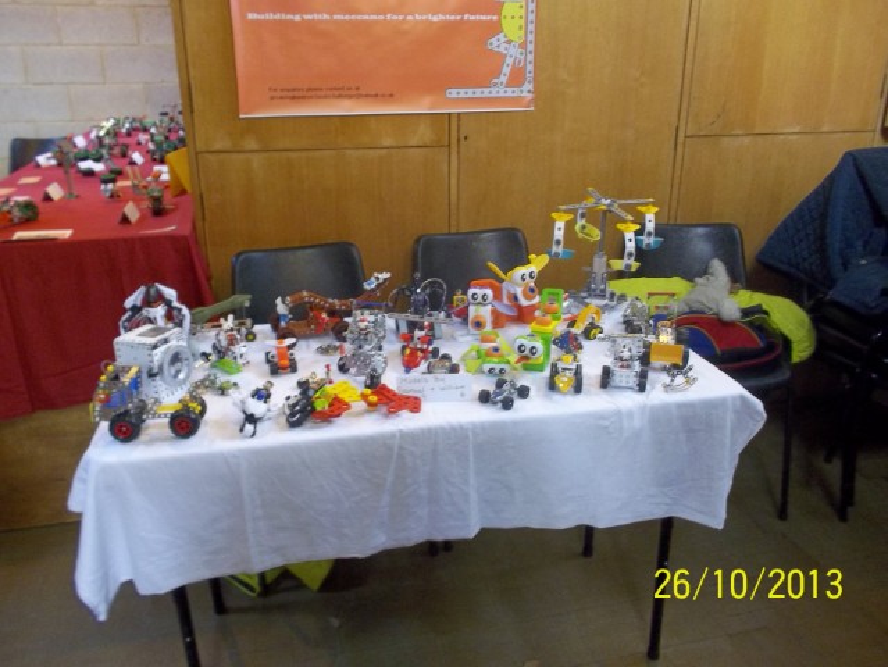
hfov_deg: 61.6
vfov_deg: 48.3
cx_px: 444
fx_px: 744
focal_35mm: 29
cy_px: 334
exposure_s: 1/13
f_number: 3.3
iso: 160
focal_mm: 4.1
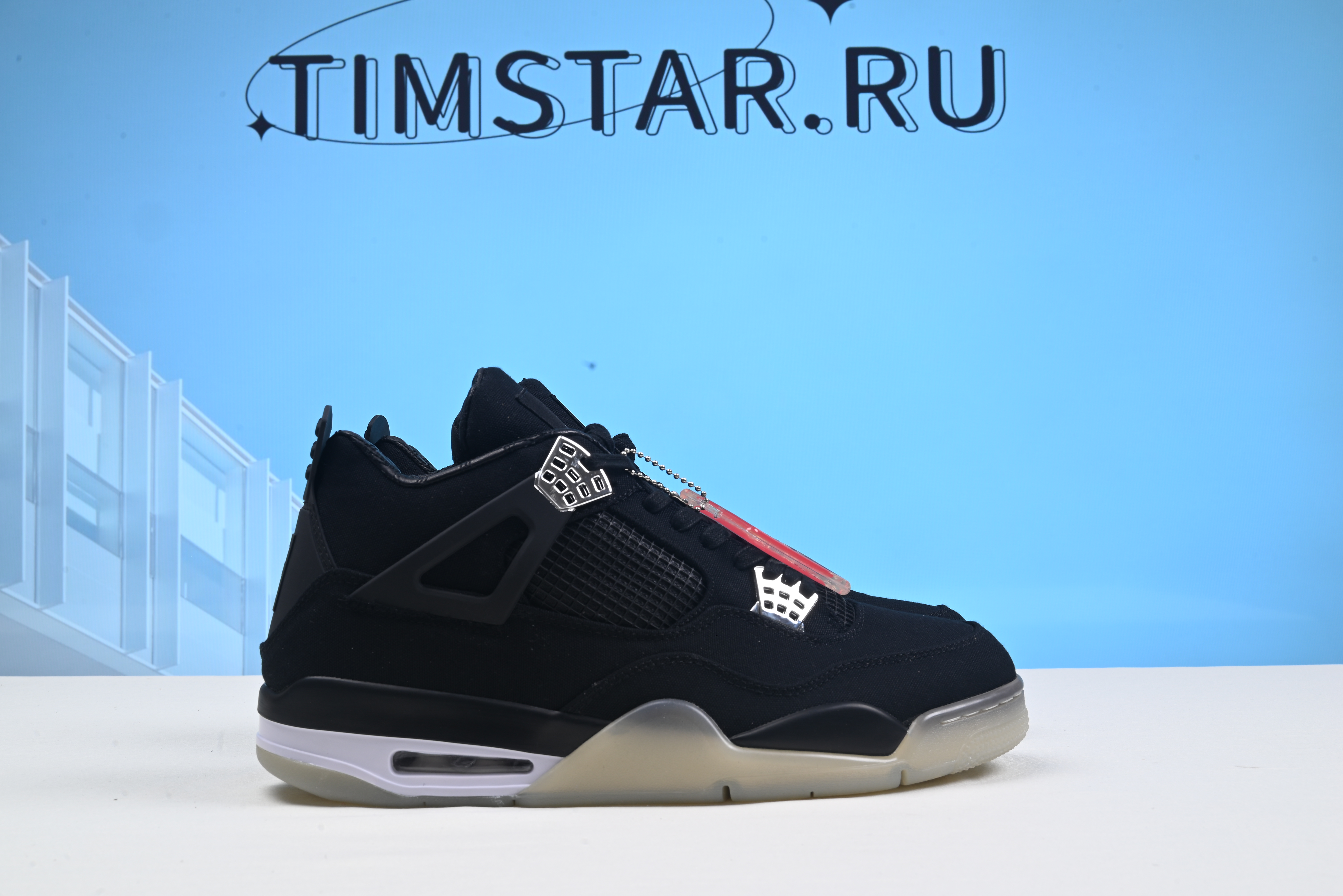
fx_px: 1493
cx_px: 672
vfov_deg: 33.4
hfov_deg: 48.4
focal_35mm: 40
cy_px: 448
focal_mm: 40
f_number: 16
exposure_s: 1/2.5
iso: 100
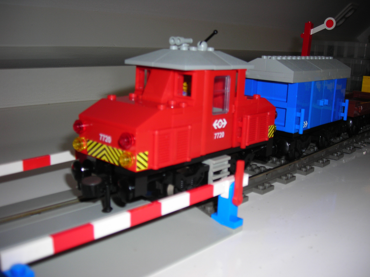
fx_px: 417
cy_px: 141
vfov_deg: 36.8
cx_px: 186
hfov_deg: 47.9
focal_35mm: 39
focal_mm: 6.3
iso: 50
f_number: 3.2
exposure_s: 1/60.1
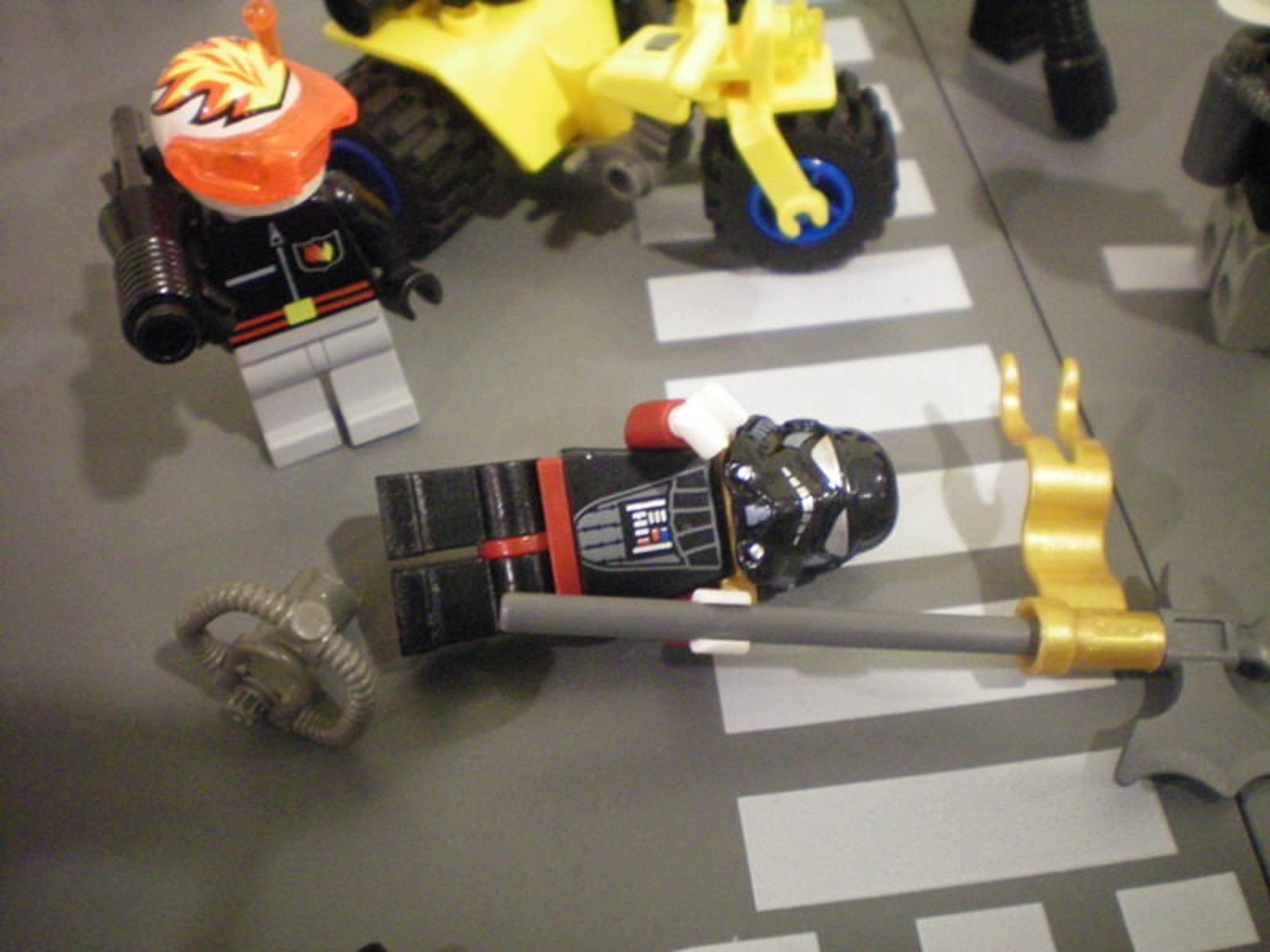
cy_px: 476
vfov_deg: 37.7
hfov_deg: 49.0
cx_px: 635
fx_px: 1394
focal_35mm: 38
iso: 400
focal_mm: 6.3
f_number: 3.1
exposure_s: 1/8
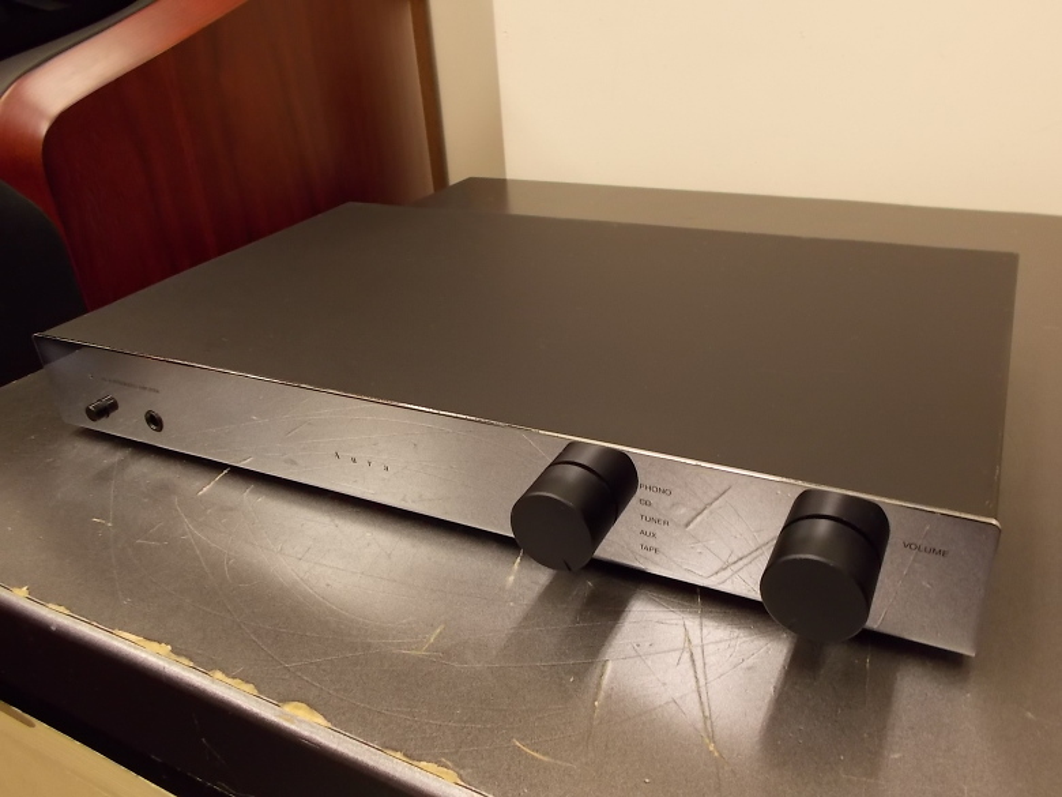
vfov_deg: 46.8
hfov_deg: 60.0
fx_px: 920
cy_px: 398
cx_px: 531
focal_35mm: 30
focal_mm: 5.3
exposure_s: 1/20
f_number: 3.4
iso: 200
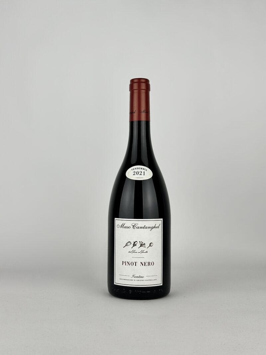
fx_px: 492
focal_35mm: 48
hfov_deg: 30.3
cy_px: 178
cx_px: 133
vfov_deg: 39.7
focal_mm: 6.86
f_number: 1.78
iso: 80
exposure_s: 1/823
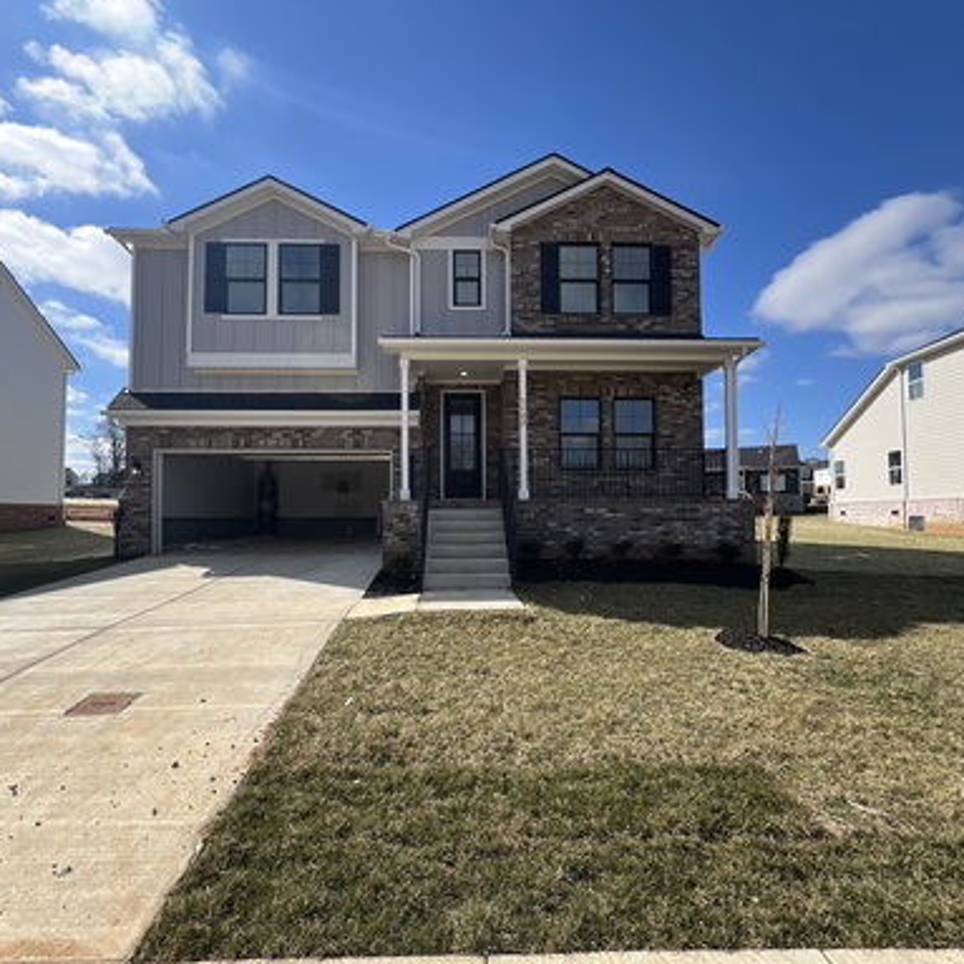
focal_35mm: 16
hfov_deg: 87.4
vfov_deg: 87.4
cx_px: 476
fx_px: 504
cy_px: 492
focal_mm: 1.57
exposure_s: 1/1004
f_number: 1.8
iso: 32
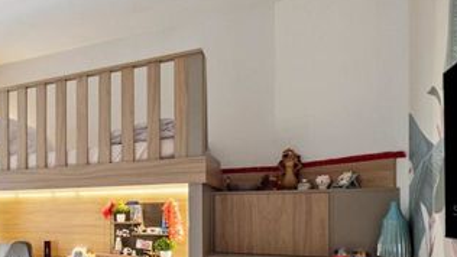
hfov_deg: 48.2
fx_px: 412
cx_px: 4
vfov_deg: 33.6
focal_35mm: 34
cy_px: 210
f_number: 4
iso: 1600
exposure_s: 1/100
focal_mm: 7
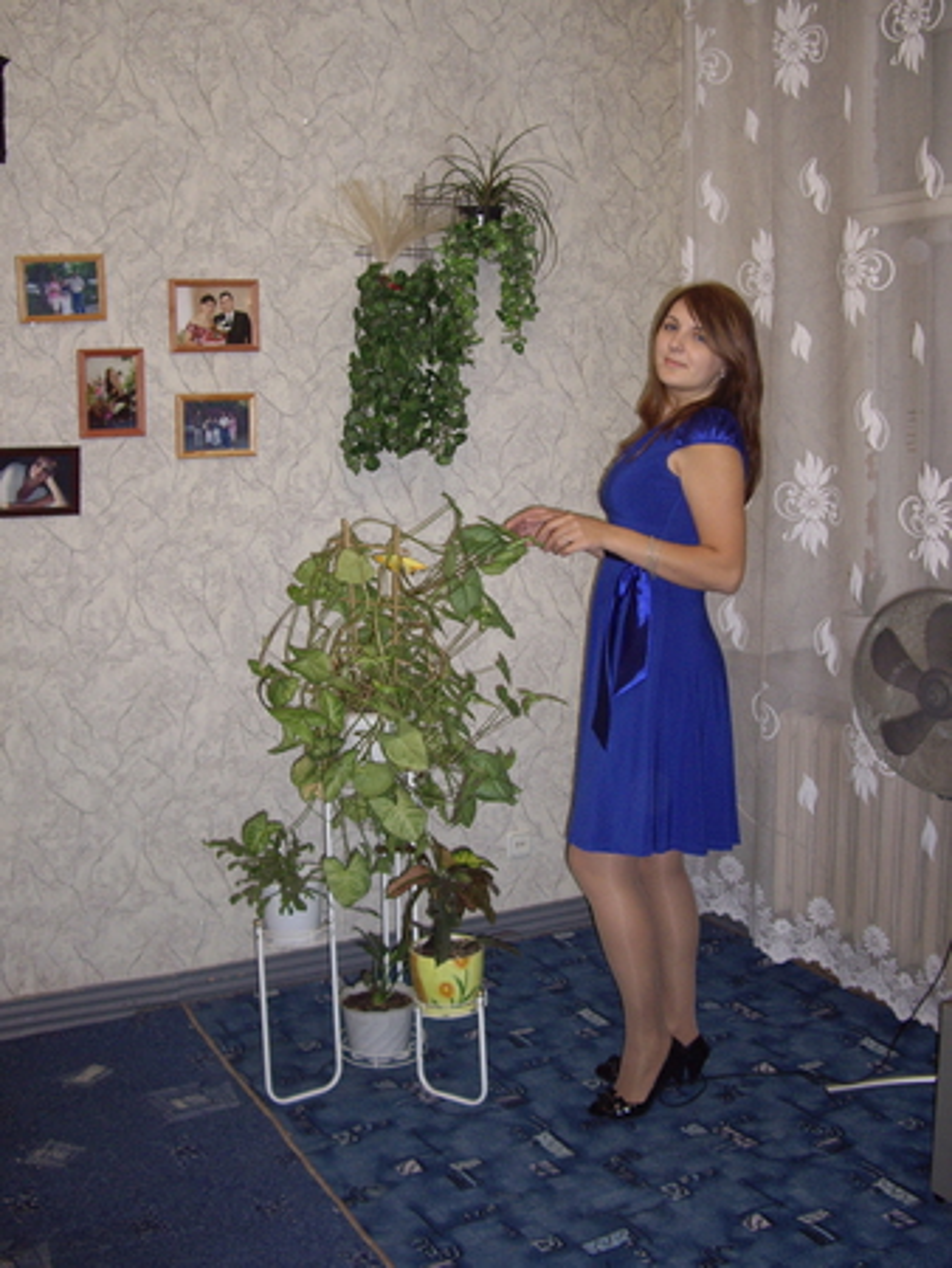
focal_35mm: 38
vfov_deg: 49.0
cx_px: 476
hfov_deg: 37.8
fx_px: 1392
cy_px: 634
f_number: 2.8
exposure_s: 1/40
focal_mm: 7.9
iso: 200
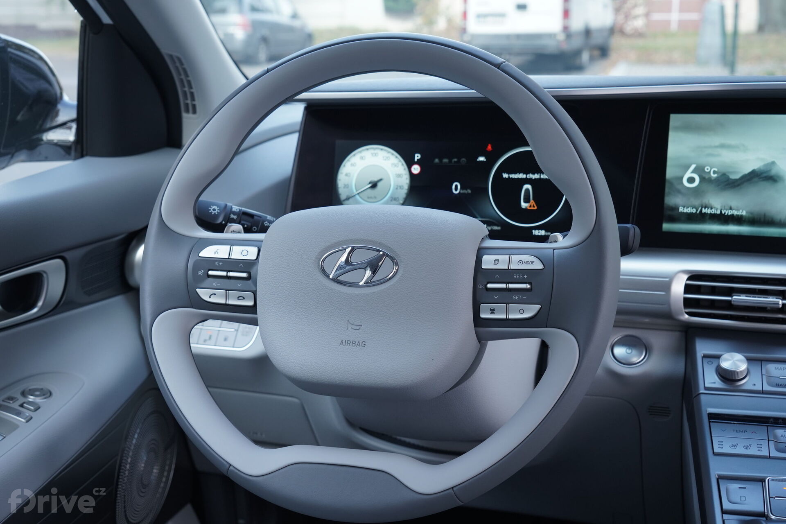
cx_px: 393
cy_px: 262
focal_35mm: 42
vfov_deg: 31.9
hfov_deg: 46.4
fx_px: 917
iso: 1000
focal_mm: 42
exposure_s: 1/125
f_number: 7.1
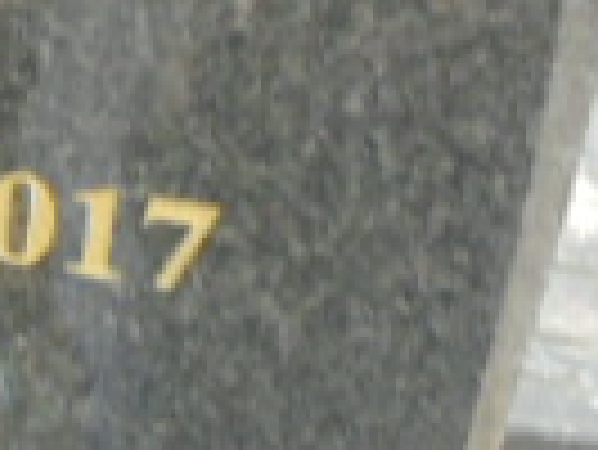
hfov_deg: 13.9
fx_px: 2161
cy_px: 166
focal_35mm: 125
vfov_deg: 11.9
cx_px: -499
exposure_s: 1/80
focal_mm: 4.6
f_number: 3.5
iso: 100
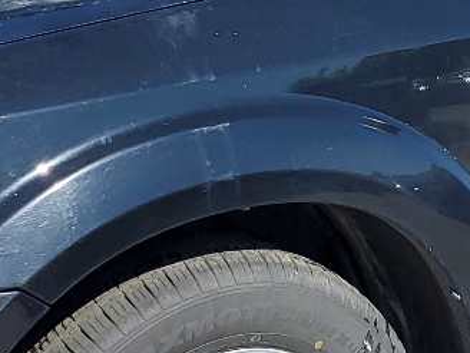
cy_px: 102
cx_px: 378
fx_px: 1724
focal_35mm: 127
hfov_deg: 15.4
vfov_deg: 11.7
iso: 50
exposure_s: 1/3333
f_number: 1.5
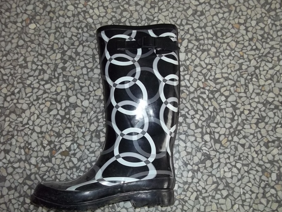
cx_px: 132
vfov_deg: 38.7
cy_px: 111
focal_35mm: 37
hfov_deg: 50.1
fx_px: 301
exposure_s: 1/30
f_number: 2.9
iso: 160
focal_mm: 5.7
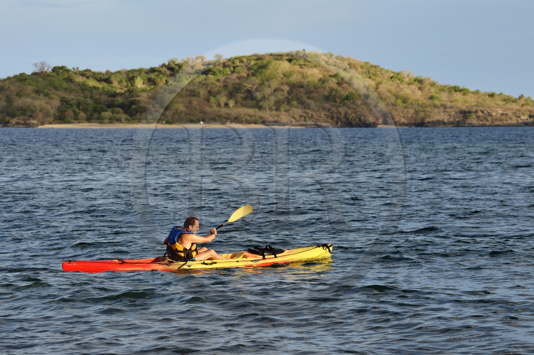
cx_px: 267
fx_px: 2520
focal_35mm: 170
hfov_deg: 12.1
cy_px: 178
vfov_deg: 8.1
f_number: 8
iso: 200
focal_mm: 170
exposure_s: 1/320
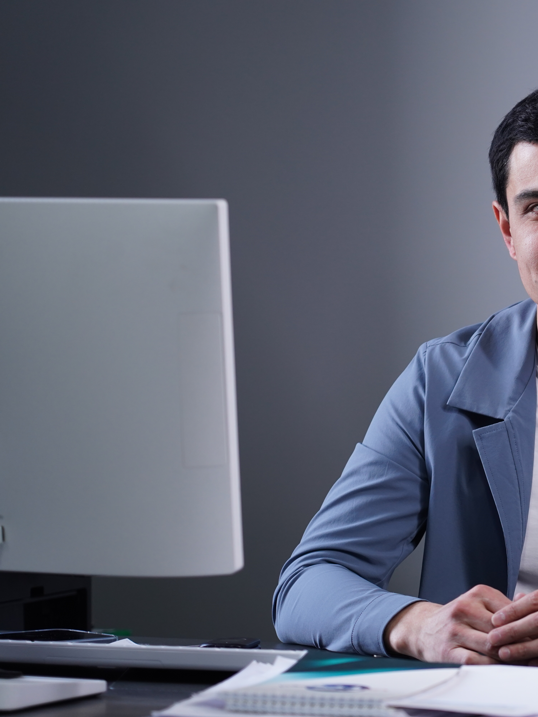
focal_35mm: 152
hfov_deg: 9.7
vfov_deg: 13.0
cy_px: 358
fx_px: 3150
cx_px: 515
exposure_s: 1/160
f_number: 4
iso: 1000
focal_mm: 105
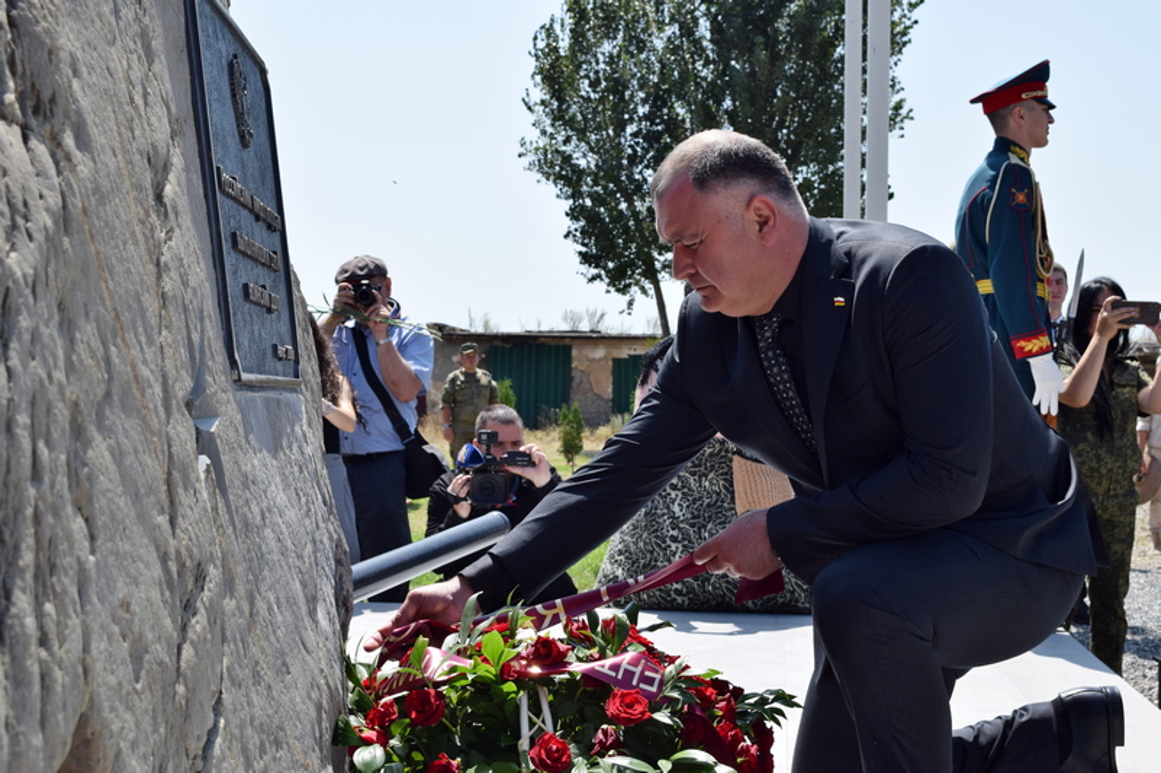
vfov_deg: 26.5
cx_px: 580
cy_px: 386
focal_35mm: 51
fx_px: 1644
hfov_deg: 38.9
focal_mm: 34
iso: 200
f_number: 10
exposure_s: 1/400
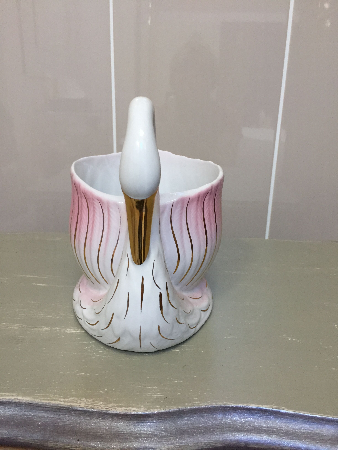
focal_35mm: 29
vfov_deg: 61.7
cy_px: 225
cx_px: 169
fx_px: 378
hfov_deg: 48.2
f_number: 2.2
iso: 160
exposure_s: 1/33
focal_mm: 4.15
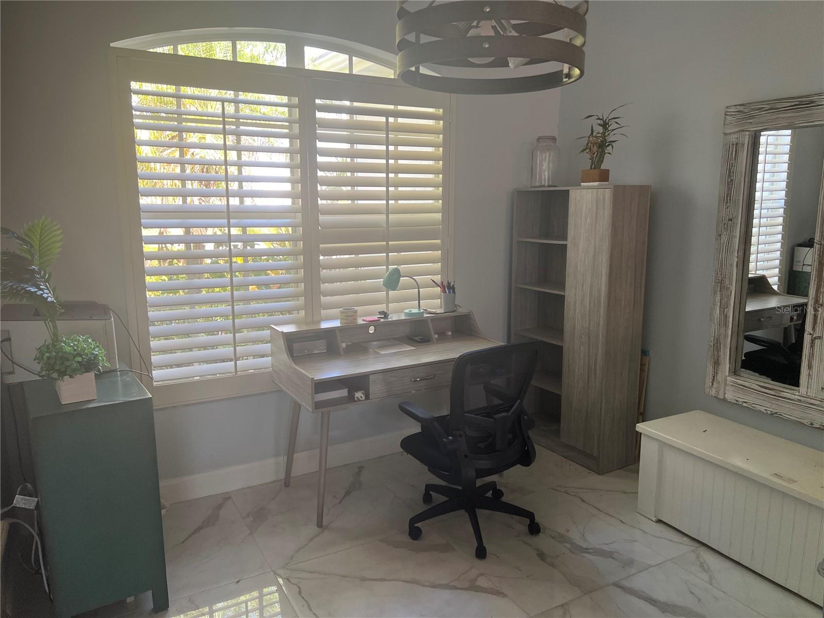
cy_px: 309
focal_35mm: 26
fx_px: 619
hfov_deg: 67.3
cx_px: 412
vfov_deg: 53.1
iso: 80
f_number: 1.5
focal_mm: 5.7
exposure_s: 1/60
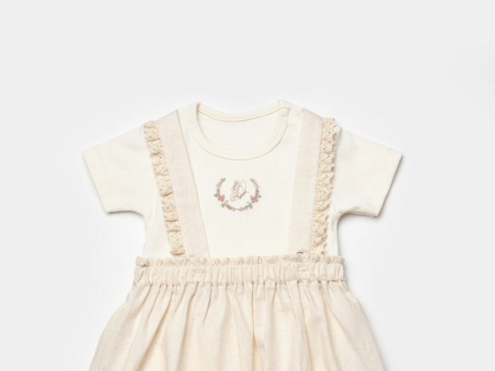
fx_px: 972
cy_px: 309
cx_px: 248
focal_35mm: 68
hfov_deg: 28.6
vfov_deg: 21.3
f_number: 14
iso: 125
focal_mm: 31.5
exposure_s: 1/125
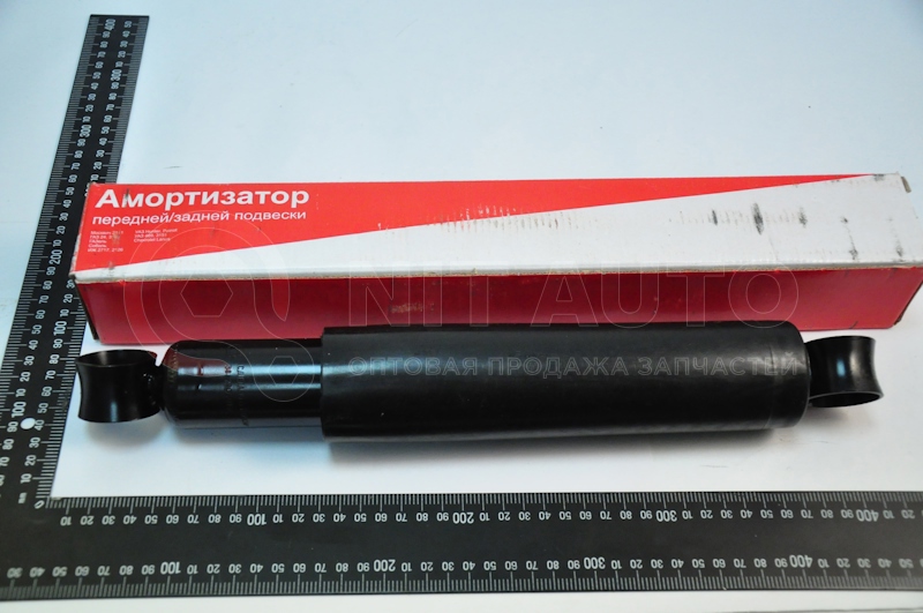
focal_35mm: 42
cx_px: 462
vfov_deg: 31.8
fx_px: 1075
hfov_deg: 46.5
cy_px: 306
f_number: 4
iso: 2500
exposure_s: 1/400
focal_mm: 28
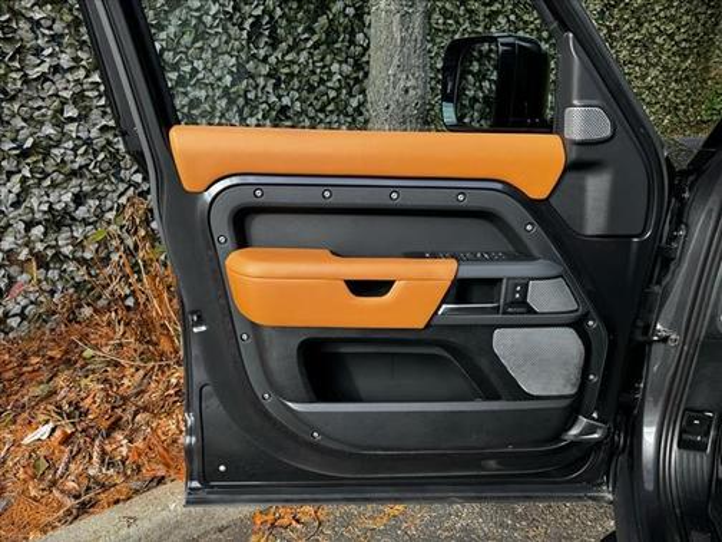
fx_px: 501
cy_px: 271
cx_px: 361
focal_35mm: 24
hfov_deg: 71.6
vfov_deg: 56.8
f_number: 1.78
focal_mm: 6.76
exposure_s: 1/522
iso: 80
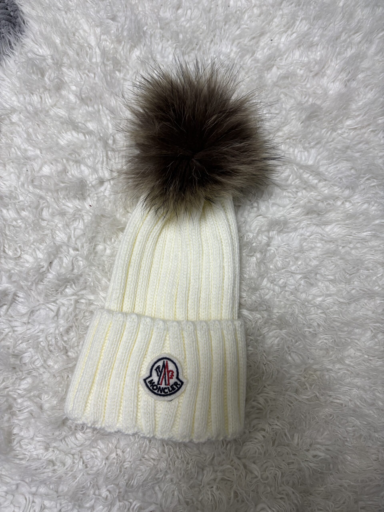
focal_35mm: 26
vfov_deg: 67.3
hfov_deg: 53.1
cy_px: 256
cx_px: 192
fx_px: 385
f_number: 1.6
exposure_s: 1/50
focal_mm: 5.96
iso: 100
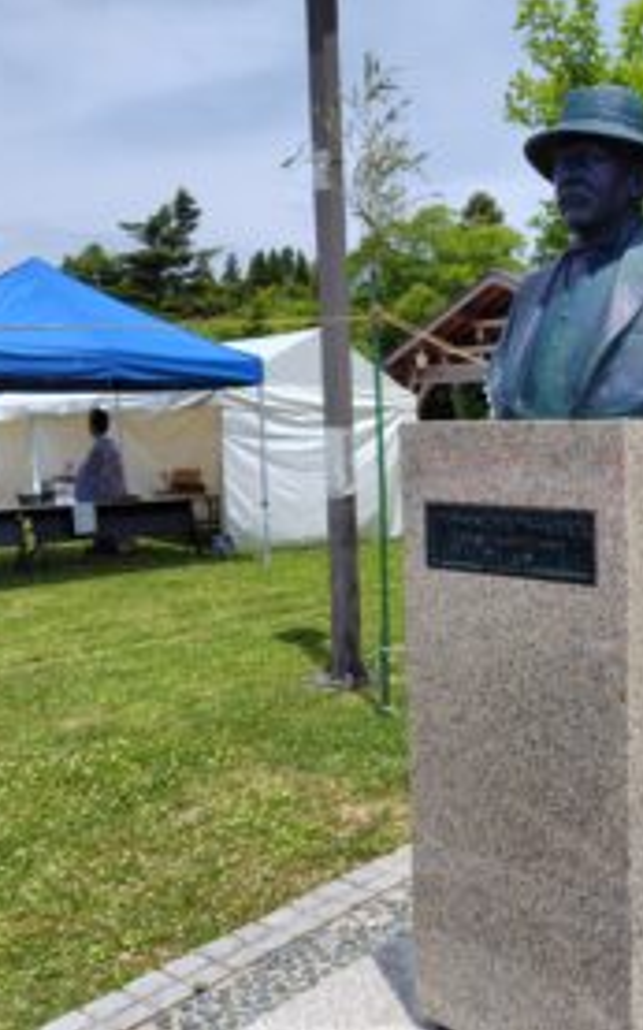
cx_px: 611
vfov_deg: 58.2
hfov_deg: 35.4
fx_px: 926
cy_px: 511
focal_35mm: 33
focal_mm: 5.6
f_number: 1.9
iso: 50
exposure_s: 1/1552
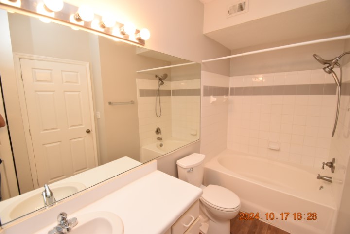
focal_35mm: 15
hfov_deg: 100.4
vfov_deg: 77.3
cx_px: 175
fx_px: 146
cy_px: 117
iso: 800
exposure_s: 1/100
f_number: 5
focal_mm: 10
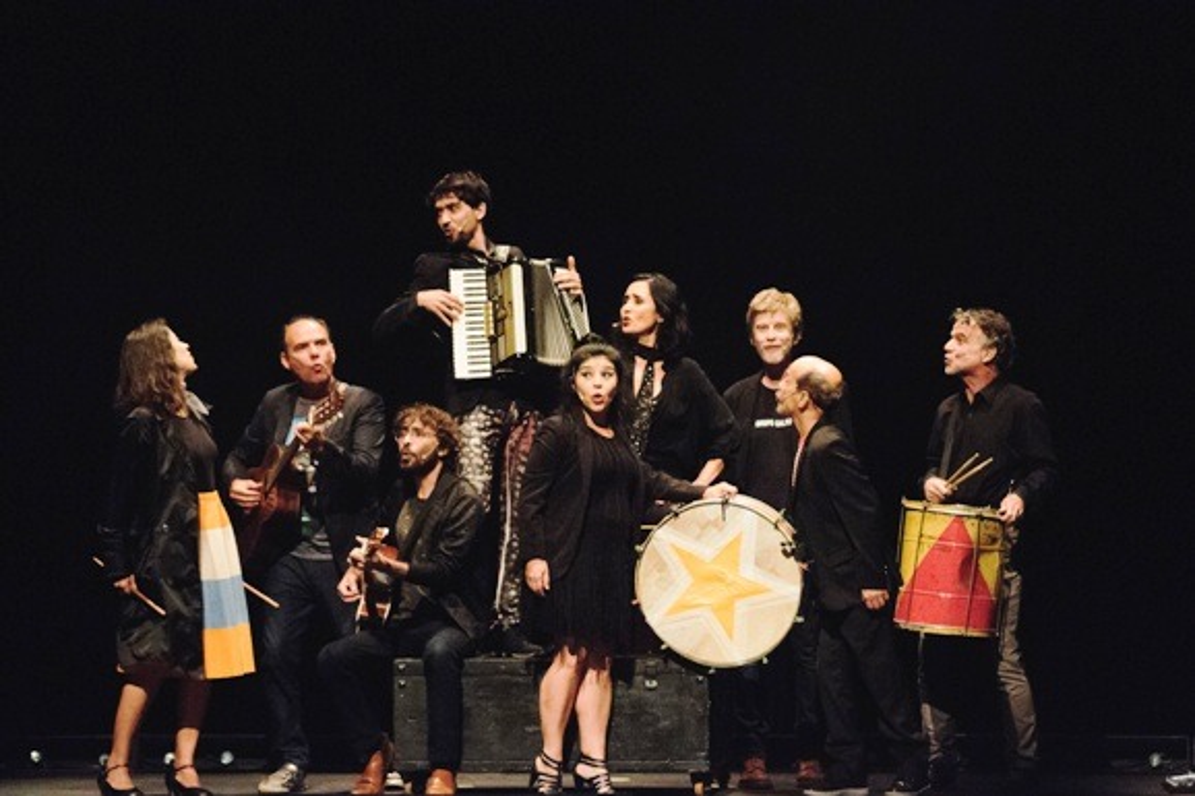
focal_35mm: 165
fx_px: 5475
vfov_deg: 8.3
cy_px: 398
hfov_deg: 12.5
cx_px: 598
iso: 3200
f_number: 2.8
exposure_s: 1/100
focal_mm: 110
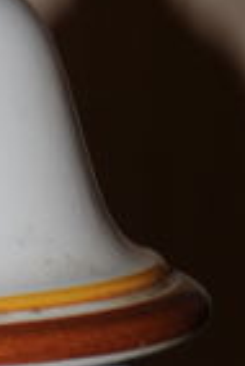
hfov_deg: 4.6
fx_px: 3004
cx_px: -353
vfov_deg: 6.7
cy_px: 740
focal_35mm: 295
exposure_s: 1/60
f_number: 4
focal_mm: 28
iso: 200
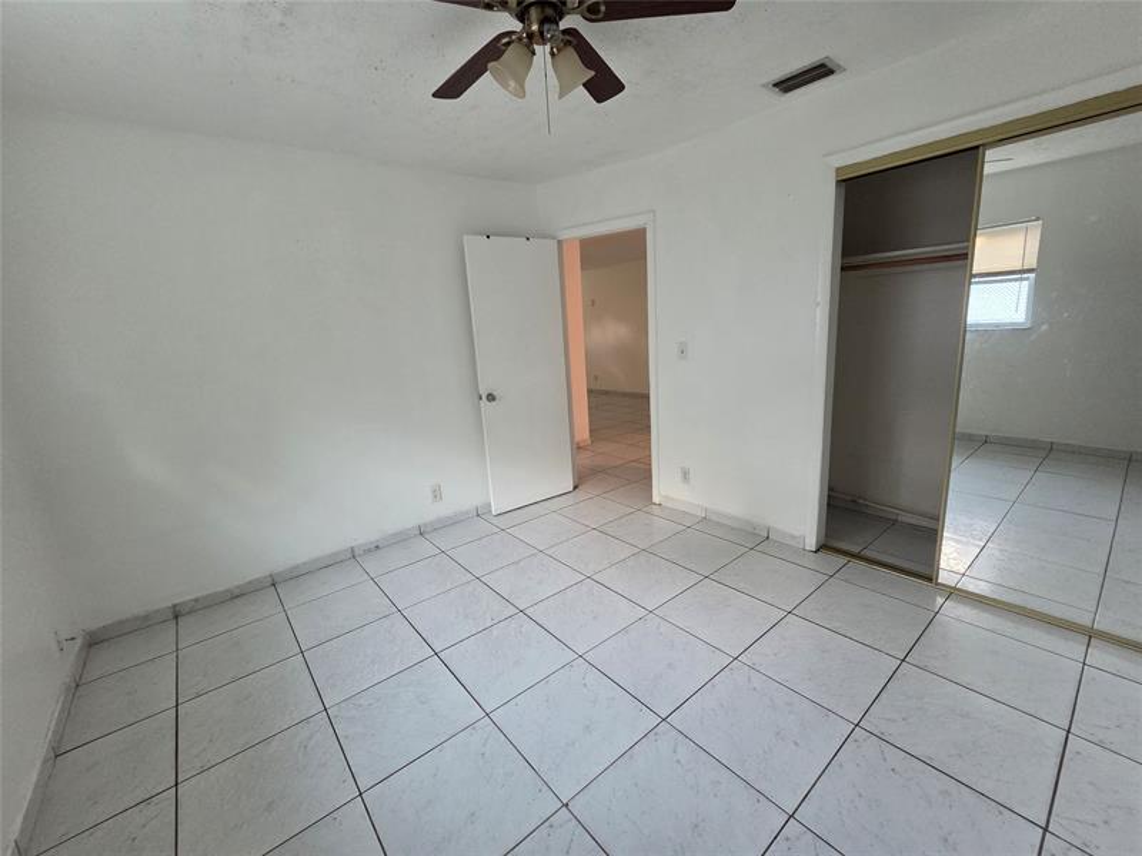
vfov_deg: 89.9
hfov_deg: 106.2
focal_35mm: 13
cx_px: 571
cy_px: 428
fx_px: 429
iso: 500
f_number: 2.2
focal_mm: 2.2
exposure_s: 1/60
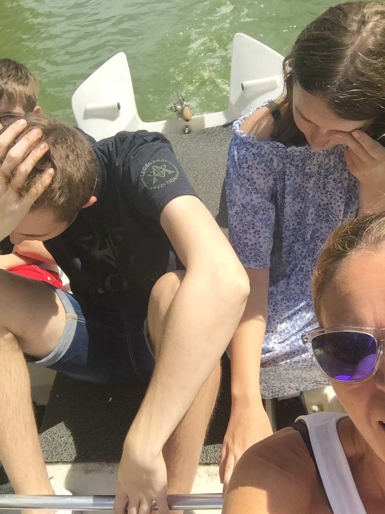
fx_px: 460
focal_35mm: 31
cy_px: 257
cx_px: 192
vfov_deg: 58.4
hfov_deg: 45.4
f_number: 2.2
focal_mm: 2.65
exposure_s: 1/1044
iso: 32
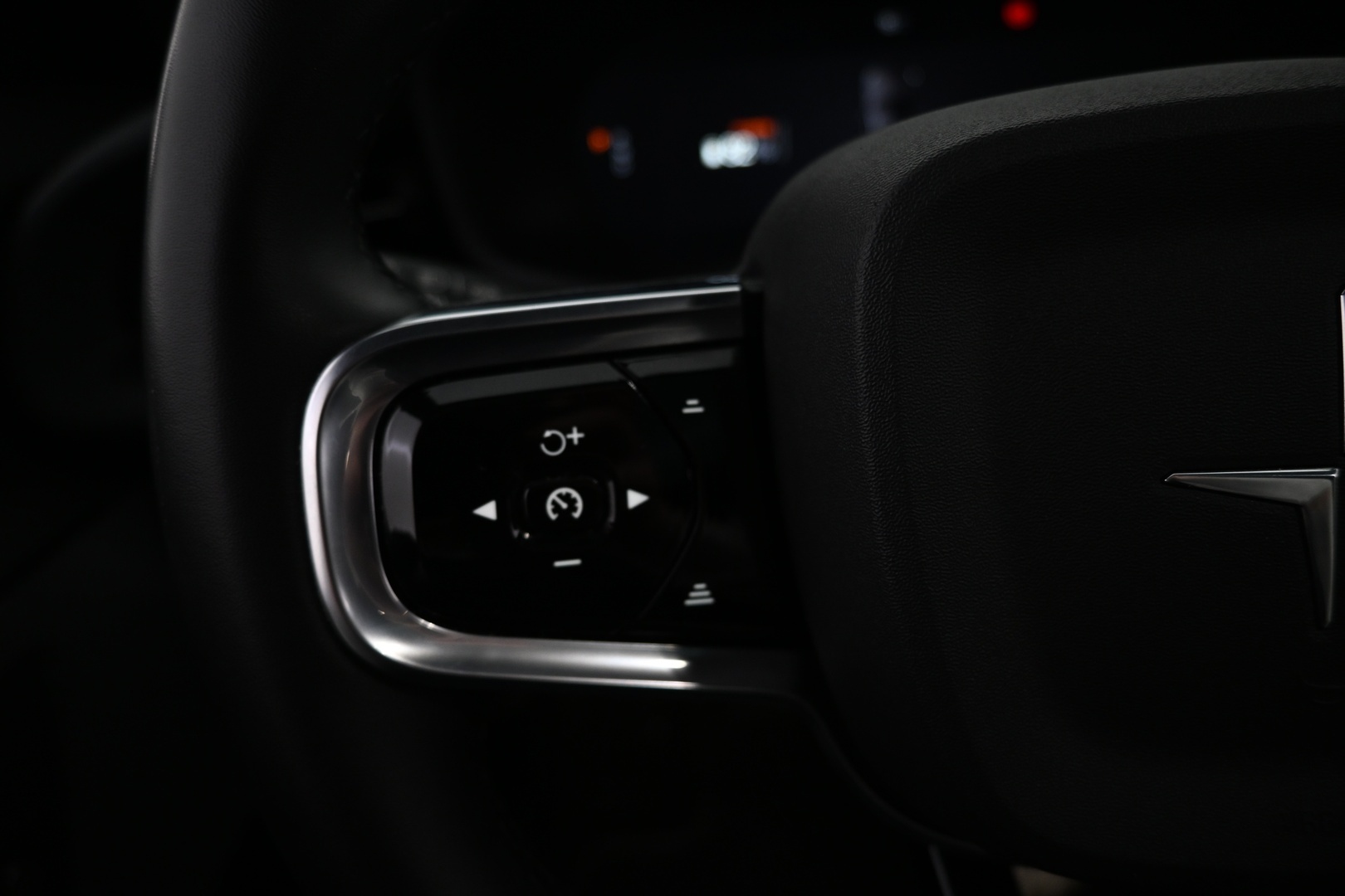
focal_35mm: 24
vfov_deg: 53.1
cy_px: 448
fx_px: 897
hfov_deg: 73.7
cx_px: 672
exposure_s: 1/25
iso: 640
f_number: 3.5
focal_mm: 16
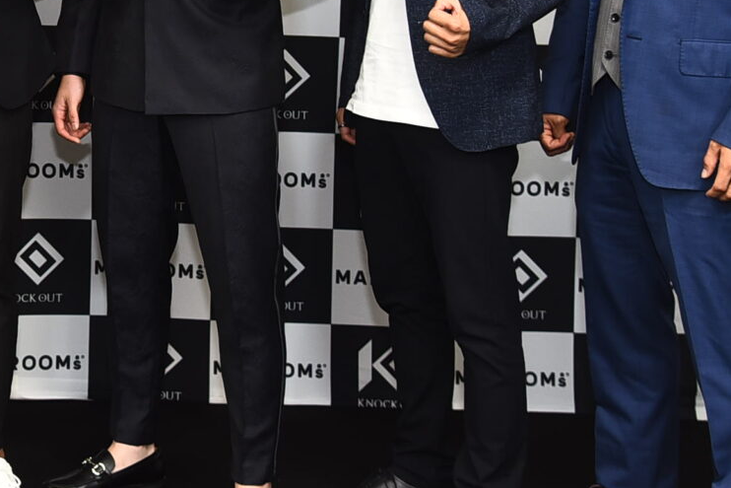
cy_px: -22
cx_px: -45
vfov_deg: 15.2
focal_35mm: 88
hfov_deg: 22.0
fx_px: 1787
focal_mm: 34
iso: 640
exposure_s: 1/200
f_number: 4
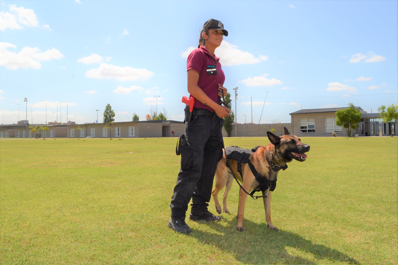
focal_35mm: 27
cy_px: 132
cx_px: 199
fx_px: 299
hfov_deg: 67.4
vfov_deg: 47.9
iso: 100
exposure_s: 1/200
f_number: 10
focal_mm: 18
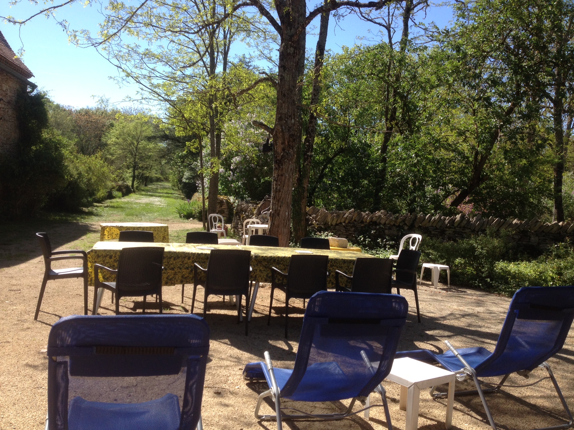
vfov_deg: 40.7
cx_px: 287
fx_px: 580
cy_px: 215
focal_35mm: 35
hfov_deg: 52.6
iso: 50
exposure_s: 1/812
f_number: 2.4
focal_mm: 4.28
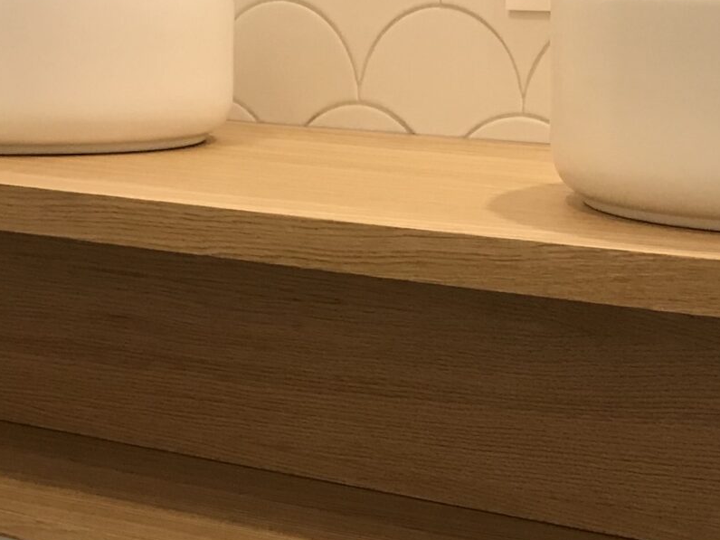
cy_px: 480
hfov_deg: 21.7
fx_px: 1872
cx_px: 458
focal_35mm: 90
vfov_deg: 16.2
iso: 40
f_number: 1.8
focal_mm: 3.99
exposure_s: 1/25
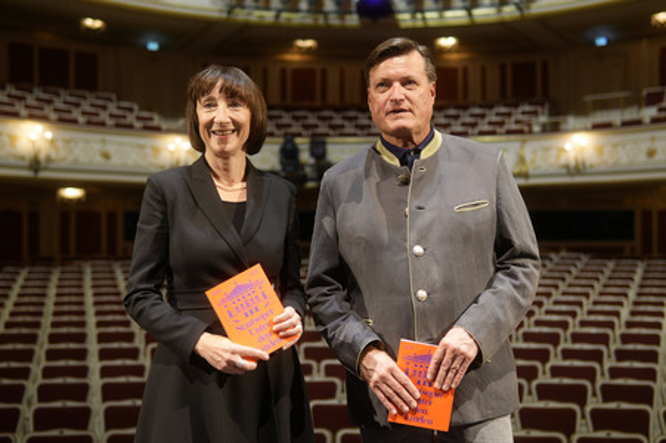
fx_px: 832
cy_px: 222
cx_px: 333
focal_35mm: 45
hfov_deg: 43.6
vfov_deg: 29.8
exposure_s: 1/20
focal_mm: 30
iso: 100
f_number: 1.8
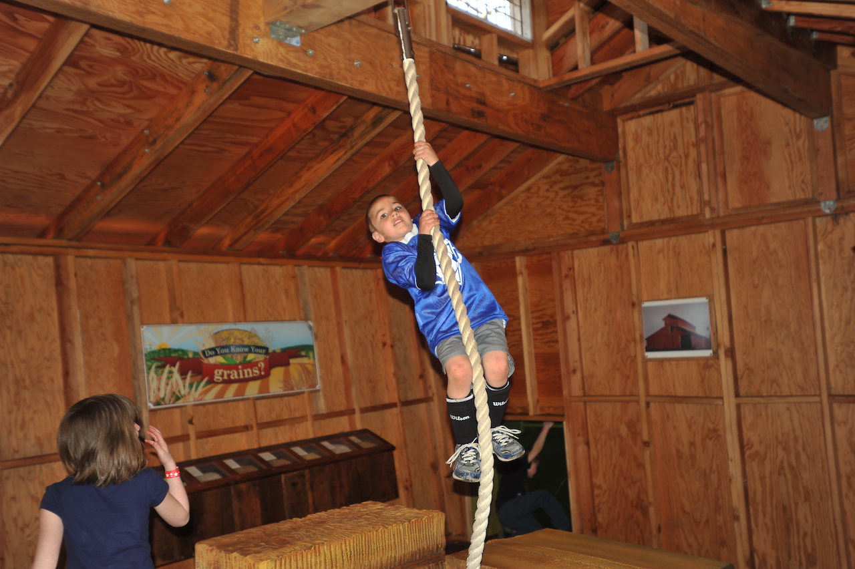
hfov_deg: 58.7
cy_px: 284
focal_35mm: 32
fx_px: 760
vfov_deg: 41.1
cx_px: 428
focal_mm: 32
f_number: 2.8
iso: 100
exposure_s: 1/200
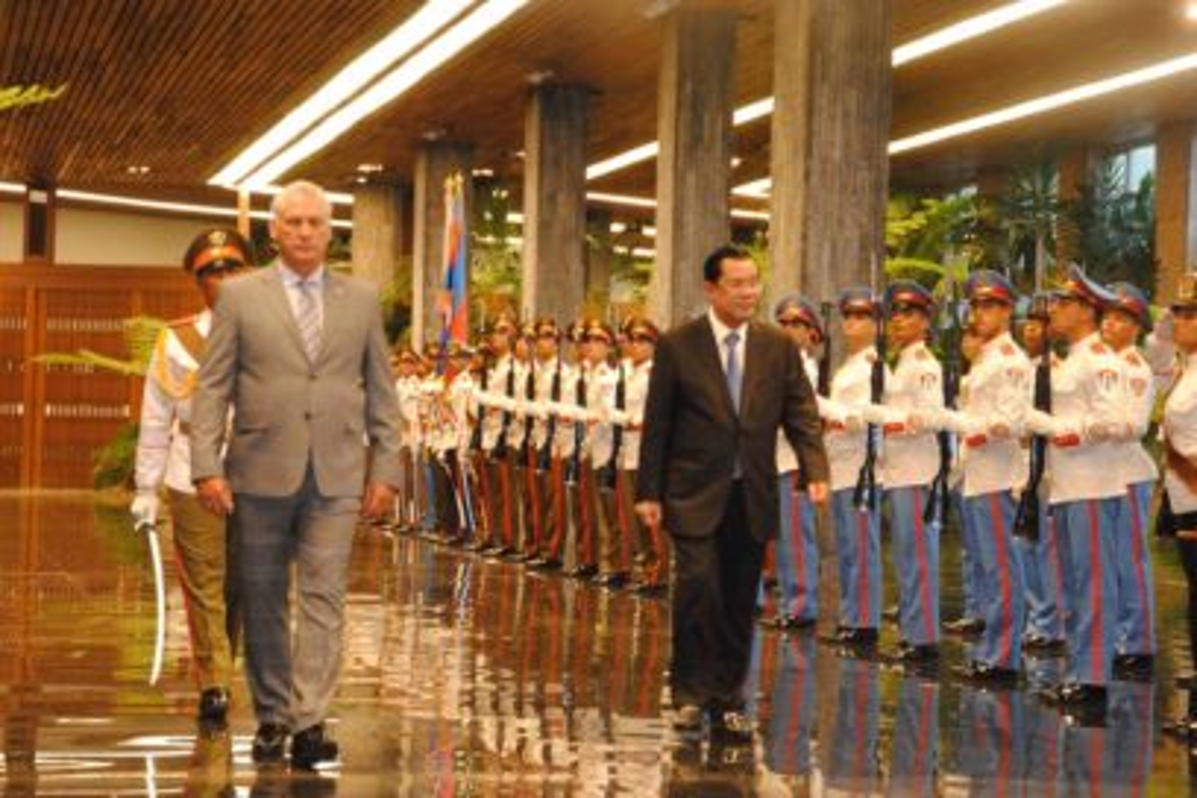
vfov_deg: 13.0
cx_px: 598
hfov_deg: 19.5
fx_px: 3491
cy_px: 399
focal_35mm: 105
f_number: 5.3
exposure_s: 1/60
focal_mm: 70
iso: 1400
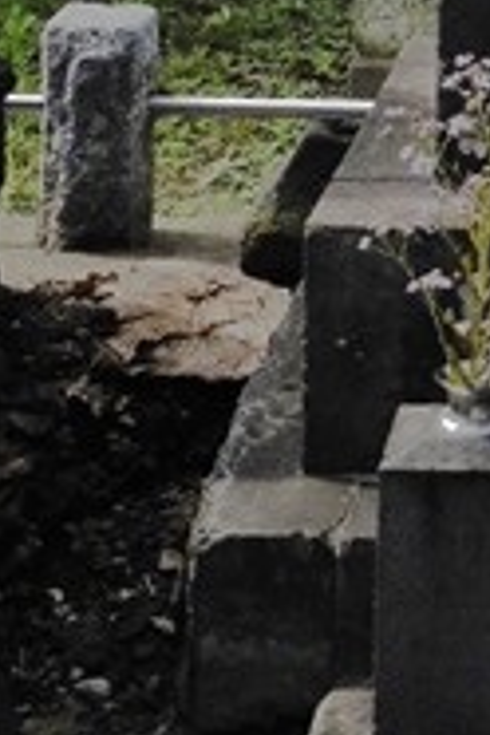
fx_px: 2491
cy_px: -498
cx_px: 782
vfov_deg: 15.0
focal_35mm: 122
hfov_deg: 10.7
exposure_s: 1/1250
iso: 100
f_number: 5
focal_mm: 6.1
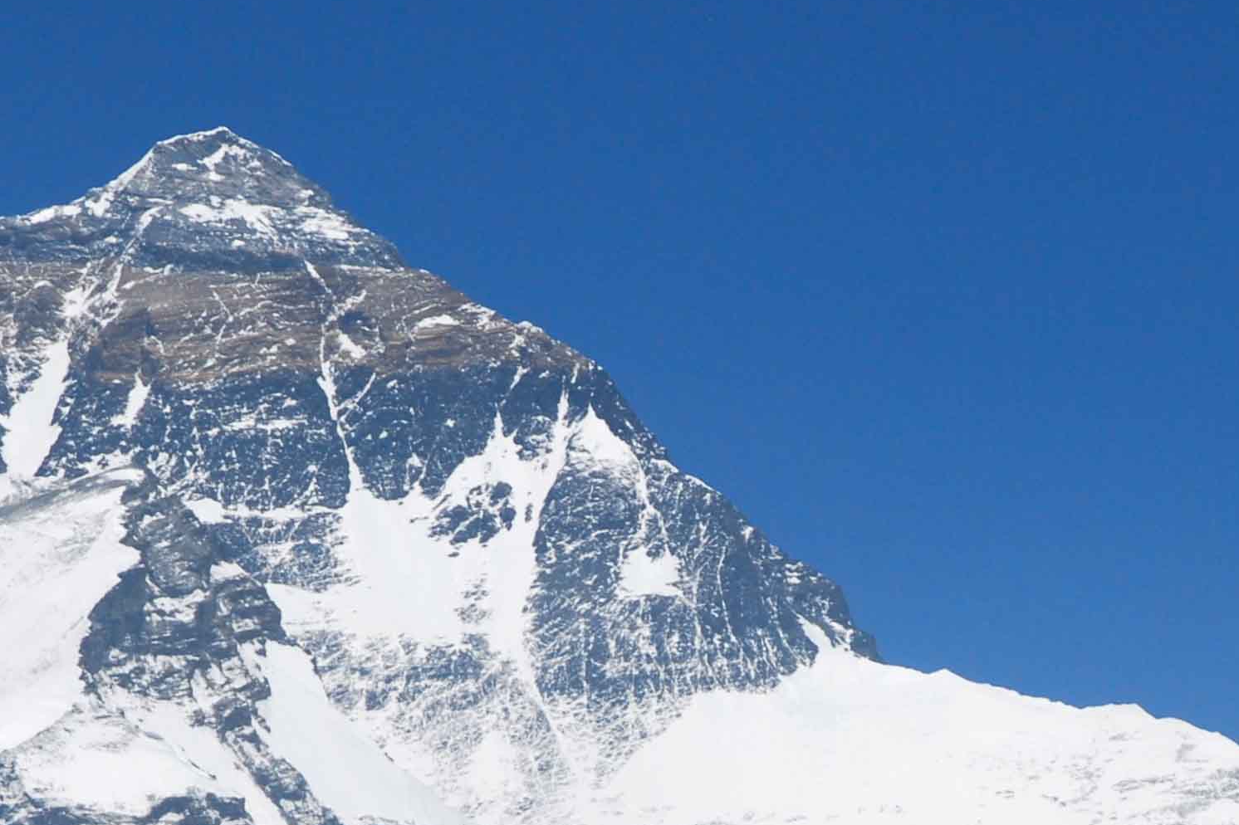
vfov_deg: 4.5
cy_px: 946
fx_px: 10391
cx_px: 642
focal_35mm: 302
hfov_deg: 6.8
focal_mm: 80
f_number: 8
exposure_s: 1/400
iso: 200
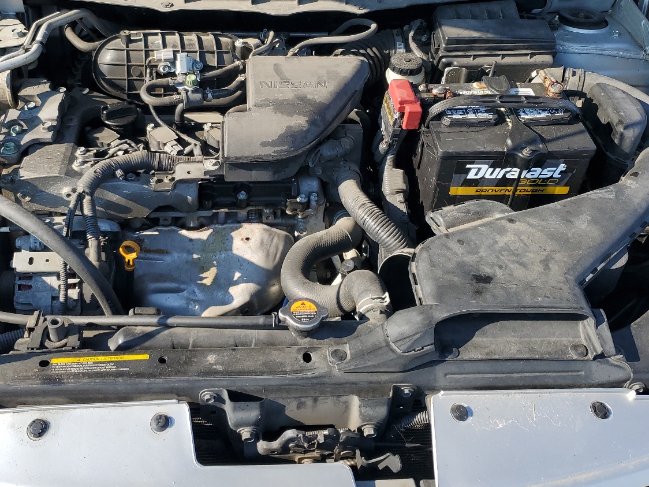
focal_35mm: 37
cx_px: 281
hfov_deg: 50.0
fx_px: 694
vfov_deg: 38.3
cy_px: 169
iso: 50
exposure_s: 1/1429
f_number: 1.5
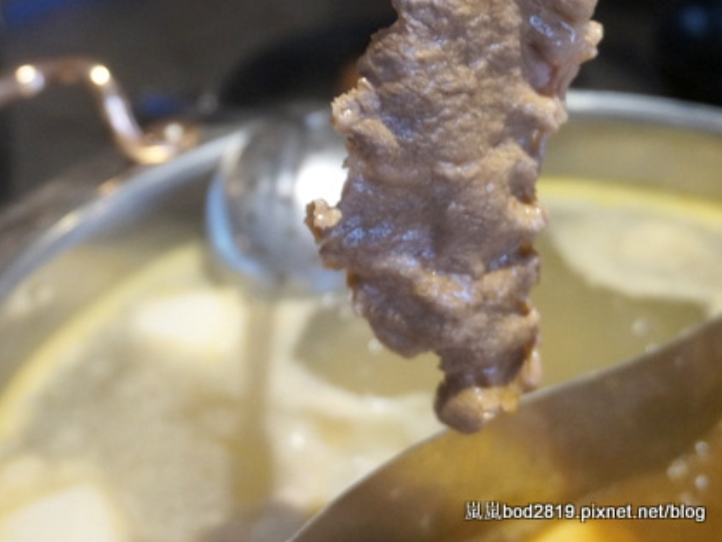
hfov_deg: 32.3
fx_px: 1246
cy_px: -9
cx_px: 366
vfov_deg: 23.4
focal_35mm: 60
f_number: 4.5
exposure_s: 1/60
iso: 1600
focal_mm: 27
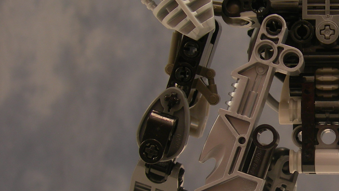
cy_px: 147
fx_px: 719
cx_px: 323
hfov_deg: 25.5
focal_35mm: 80
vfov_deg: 15.0
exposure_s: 1/17.7
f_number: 2.8
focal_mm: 7.8
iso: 50
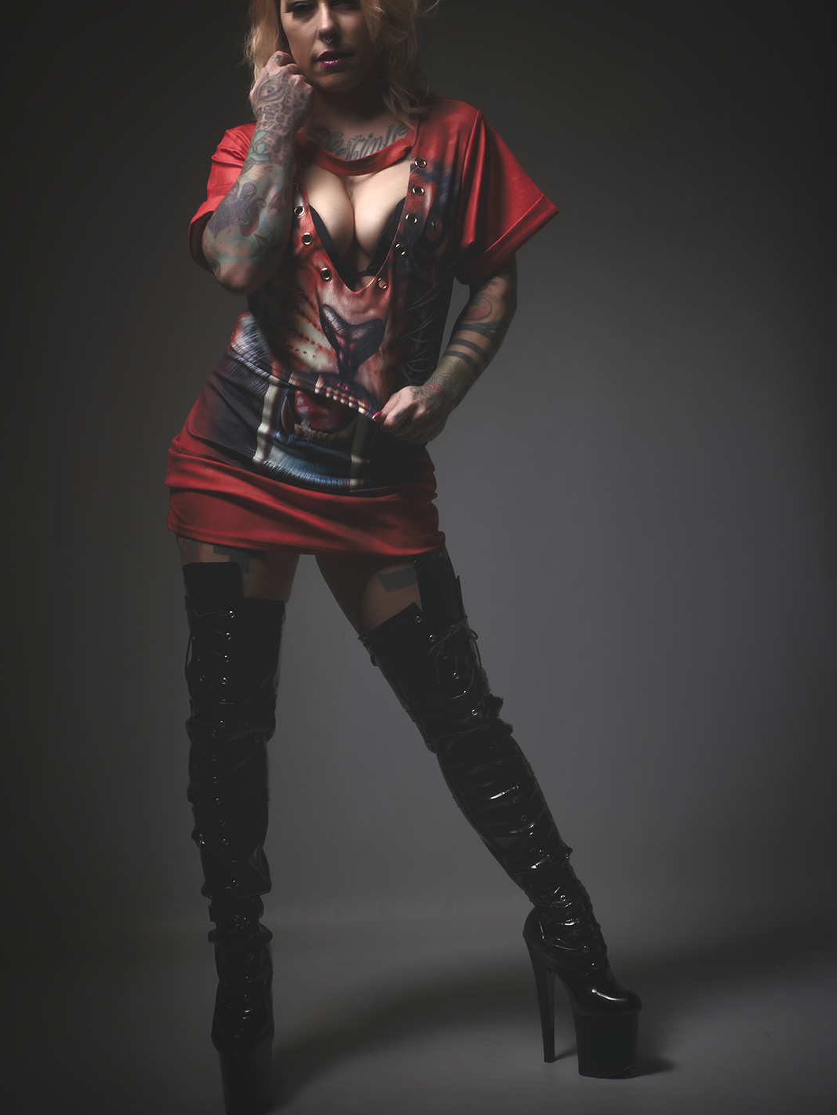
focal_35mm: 62
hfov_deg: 23.7
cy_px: 517
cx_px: 418
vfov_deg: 31.2
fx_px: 1998
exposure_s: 1/200
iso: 100
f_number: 18
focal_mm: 38
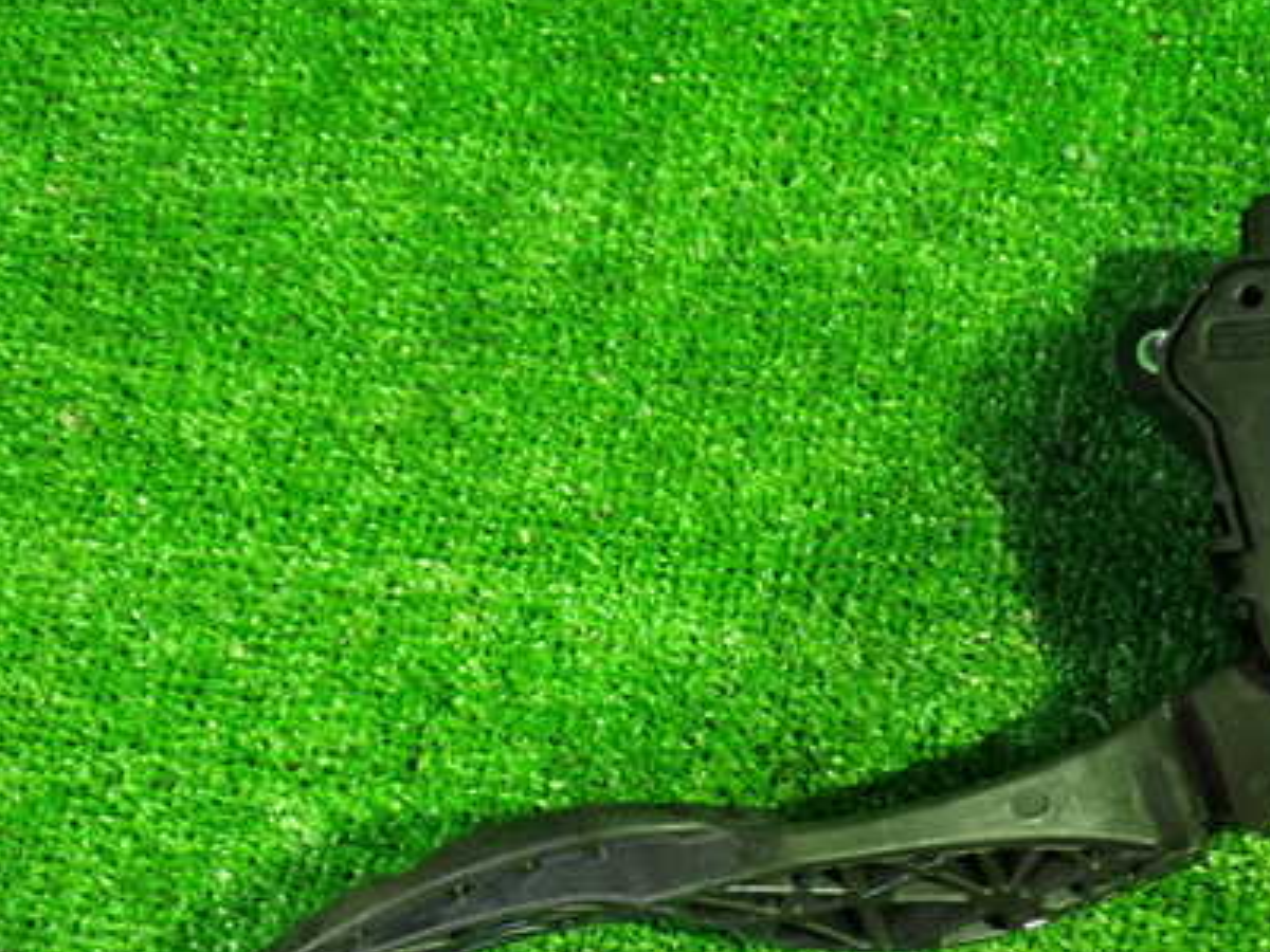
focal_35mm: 48
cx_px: 895
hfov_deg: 39.0
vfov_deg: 30.1
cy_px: 597
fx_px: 1761
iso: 800
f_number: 2.4
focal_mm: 5.79
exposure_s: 1/25
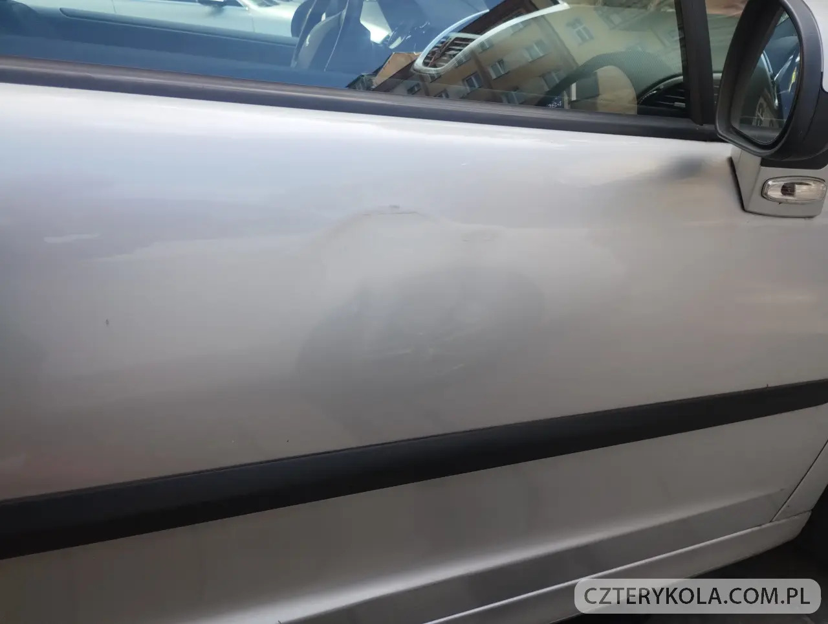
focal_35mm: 28
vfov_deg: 49.9
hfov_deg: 63.4
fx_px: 671
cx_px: 414
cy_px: 312
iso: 100
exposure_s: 1/206
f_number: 1.8
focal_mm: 4.27
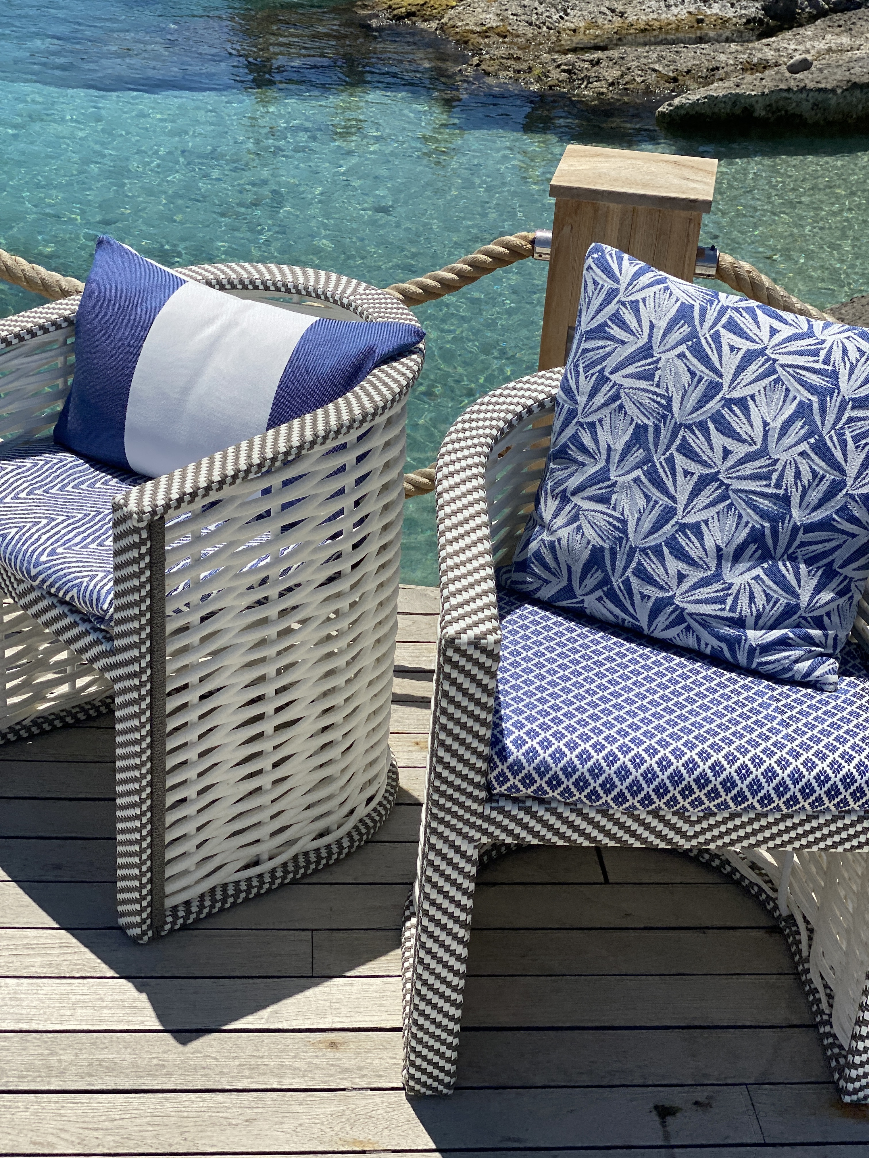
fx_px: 1741
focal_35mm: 52
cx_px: 434
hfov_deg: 28.0
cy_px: 579
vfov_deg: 36.8
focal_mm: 6
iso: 20
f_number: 2
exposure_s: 1/2994
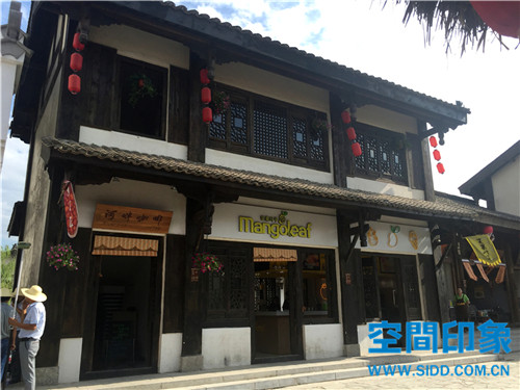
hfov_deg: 61.7
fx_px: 436
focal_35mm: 29
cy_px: 195
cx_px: 260
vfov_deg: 48.2
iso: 32
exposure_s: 1/1130
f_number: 2.2
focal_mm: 4.15
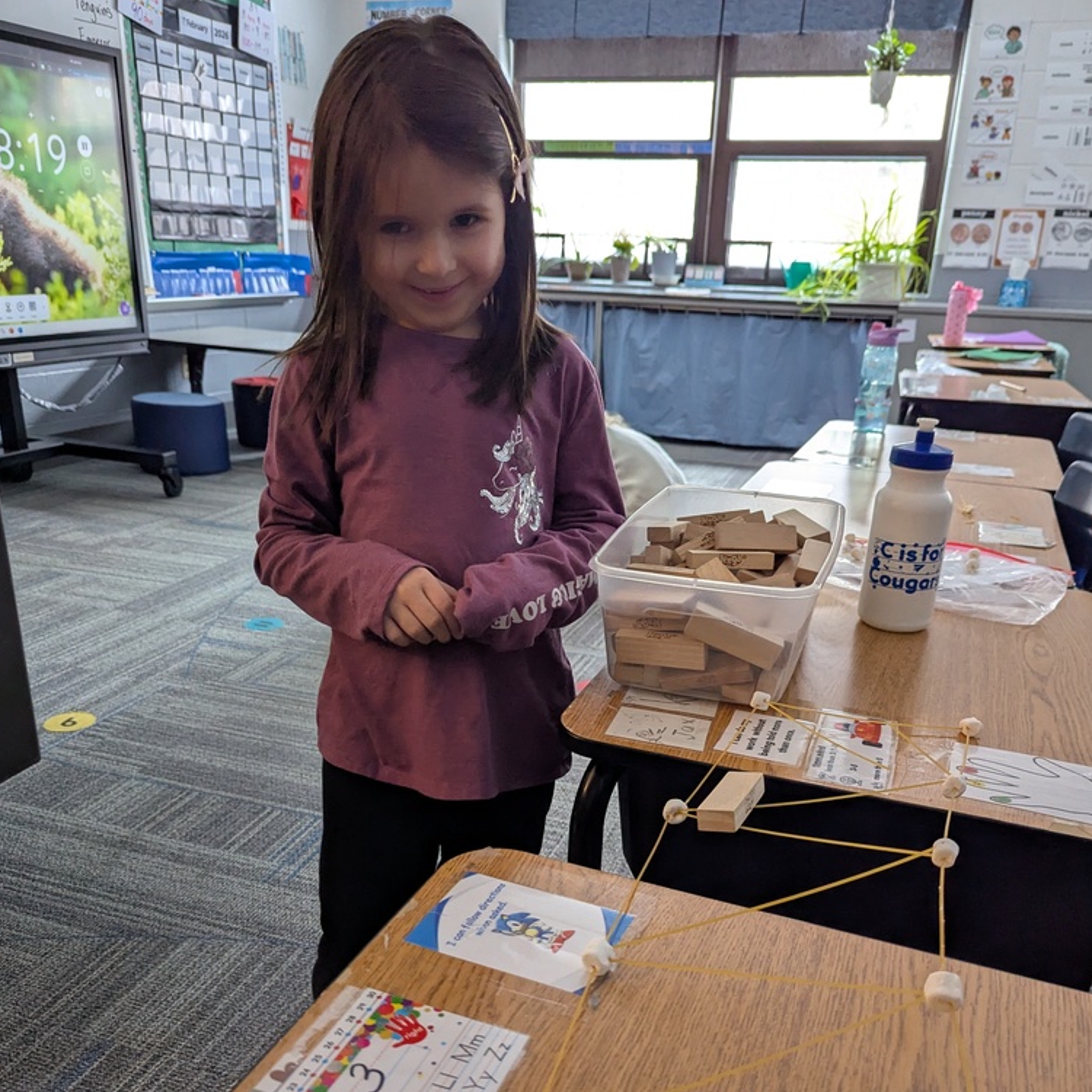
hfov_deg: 55.6
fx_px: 1035
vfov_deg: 55.1
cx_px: 542
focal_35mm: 29
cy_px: 674
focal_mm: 6.81
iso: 437
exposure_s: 1/120
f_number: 1.85
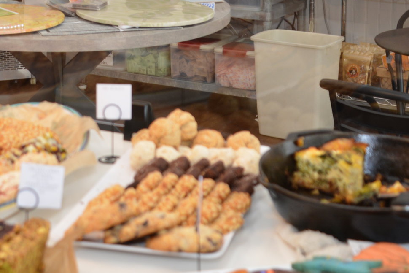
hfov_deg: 21.2
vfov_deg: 14.0
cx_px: 74
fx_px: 1079
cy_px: -54
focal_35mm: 95
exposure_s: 1/60
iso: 360
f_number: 4
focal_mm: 24
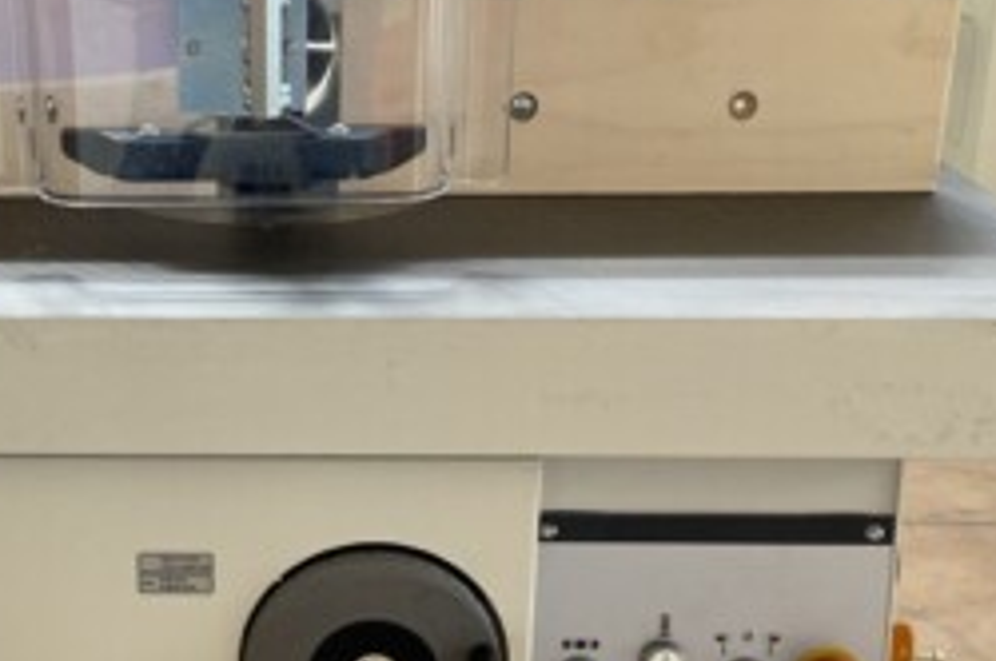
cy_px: 450
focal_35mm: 65
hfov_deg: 30.5
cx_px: 243
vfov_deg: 20.8
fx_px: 1796
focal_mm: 4.25
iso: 64
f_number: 1.8
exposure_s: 1/121
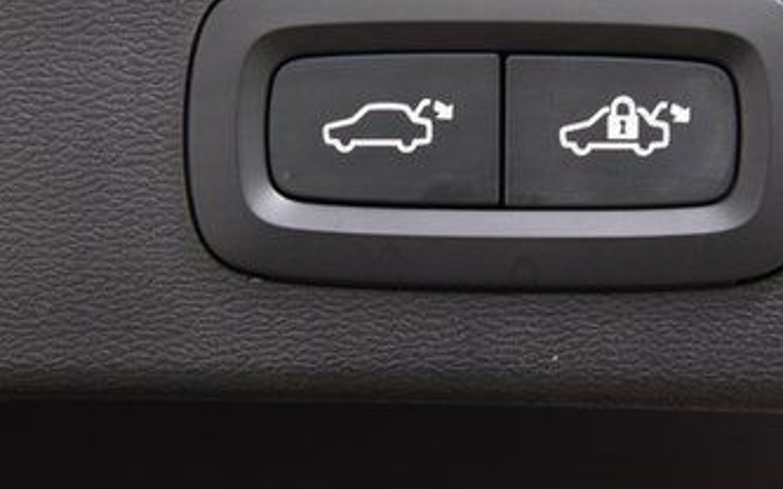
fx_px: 2134
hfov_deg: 20.8
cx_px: 447
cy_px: 161
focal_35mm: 100
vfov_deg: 13.1
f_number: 5
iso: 1600
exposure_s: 1/15
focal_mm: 34
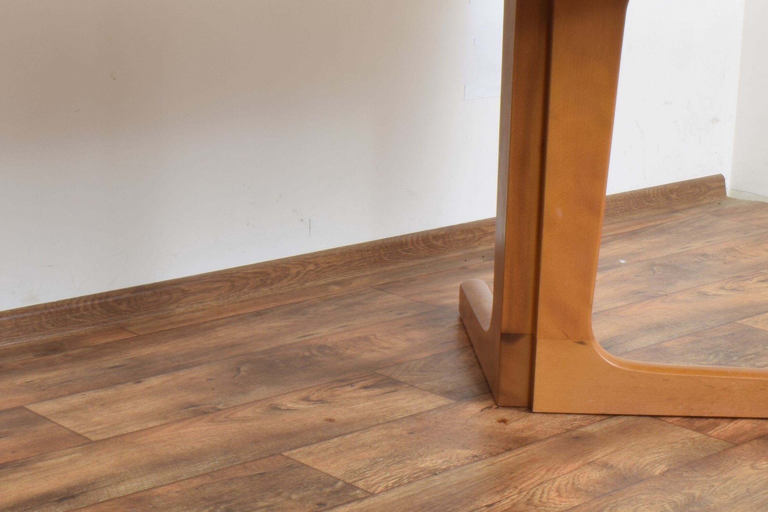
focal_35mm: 76
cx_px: 115
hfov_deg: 26.0
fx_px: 1621
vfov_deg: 17.9
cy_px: 150
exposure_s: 5
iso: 100
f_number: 25
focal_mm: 20
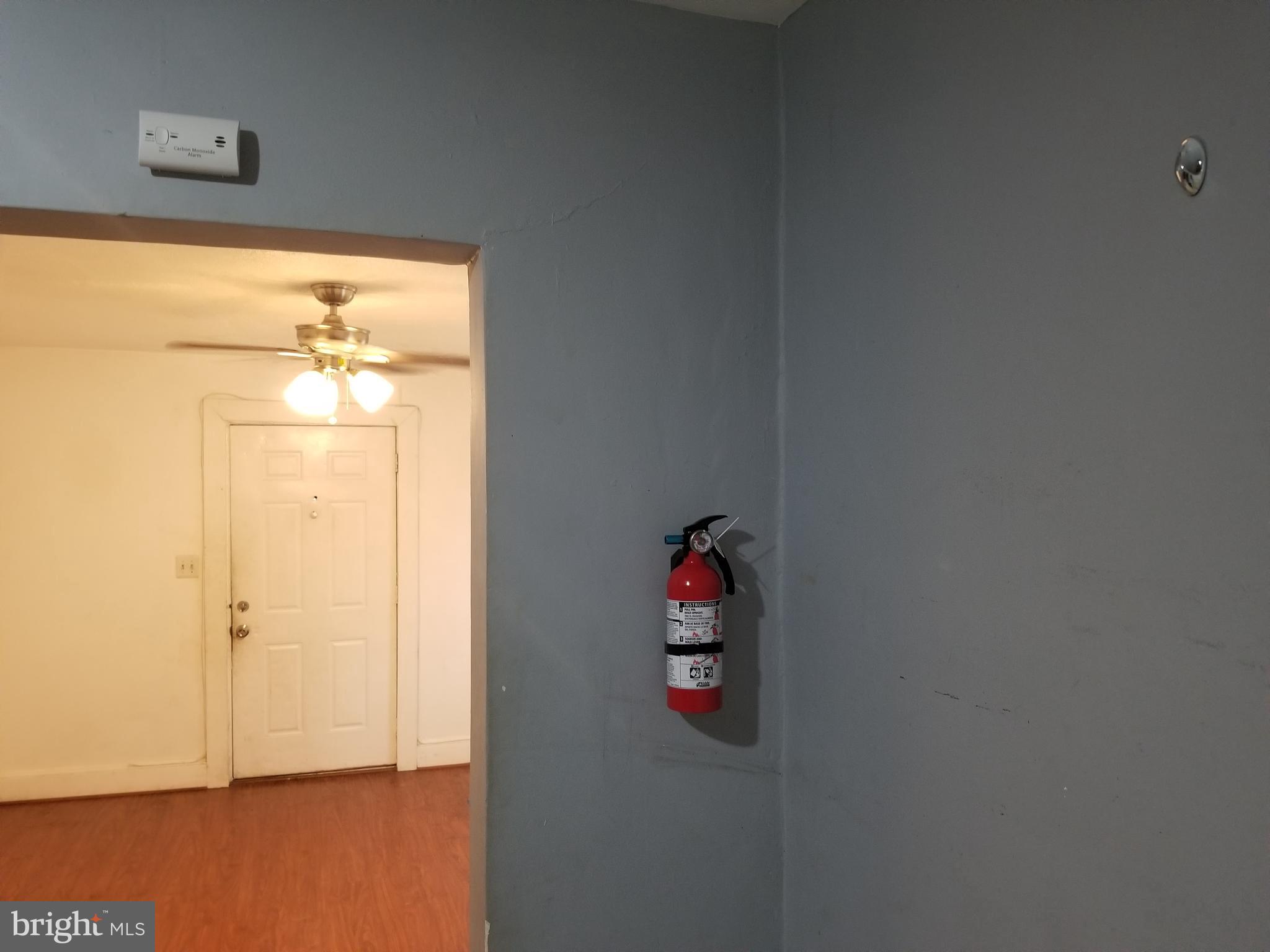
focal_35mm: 26
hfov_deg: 67.3
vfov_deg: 53.1
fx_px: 954
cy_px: 476
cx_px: 635
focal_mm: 4.3
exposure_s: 1/24
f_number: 1.7
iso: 200
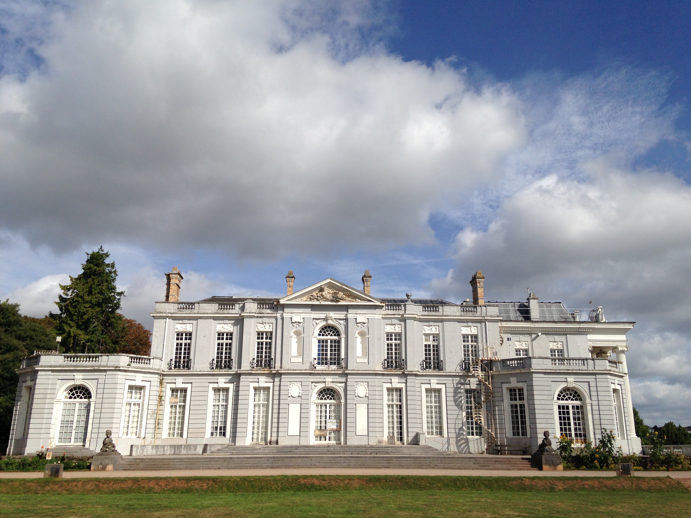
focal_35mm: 33
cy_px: 259
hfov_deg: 55.4
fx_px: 659
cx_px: 346
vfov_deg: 42.9
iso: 50
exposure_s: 1/3390
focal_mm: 4.12
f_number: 2.4
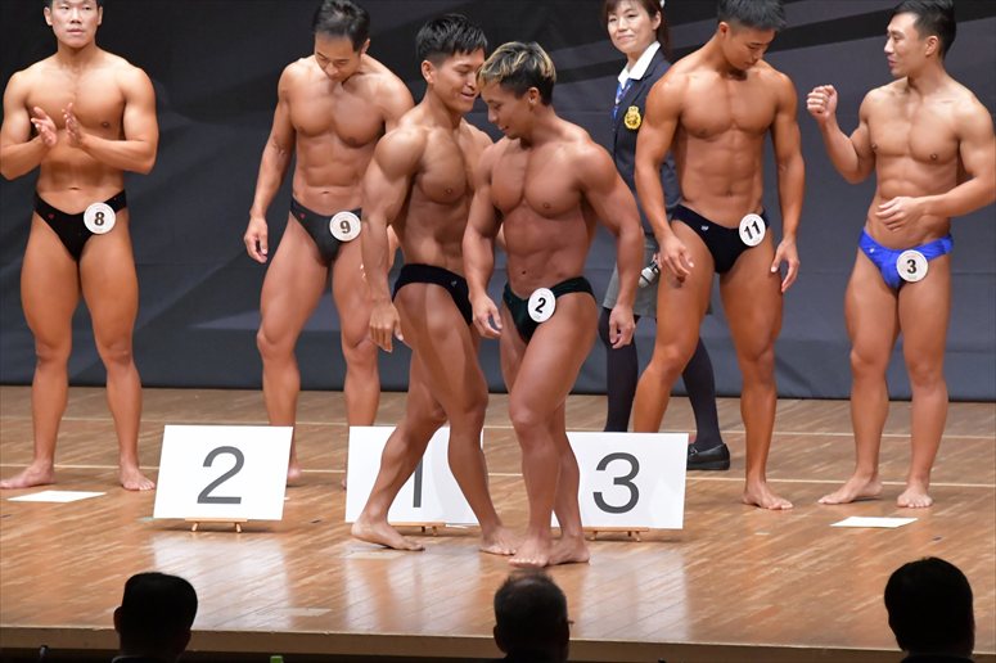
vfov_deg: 5.1
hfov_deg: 7.6
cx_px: 498
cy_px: 332
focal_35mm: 270
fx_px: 7466
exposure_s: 1/400
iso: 8000
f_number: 5.6
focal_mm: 180
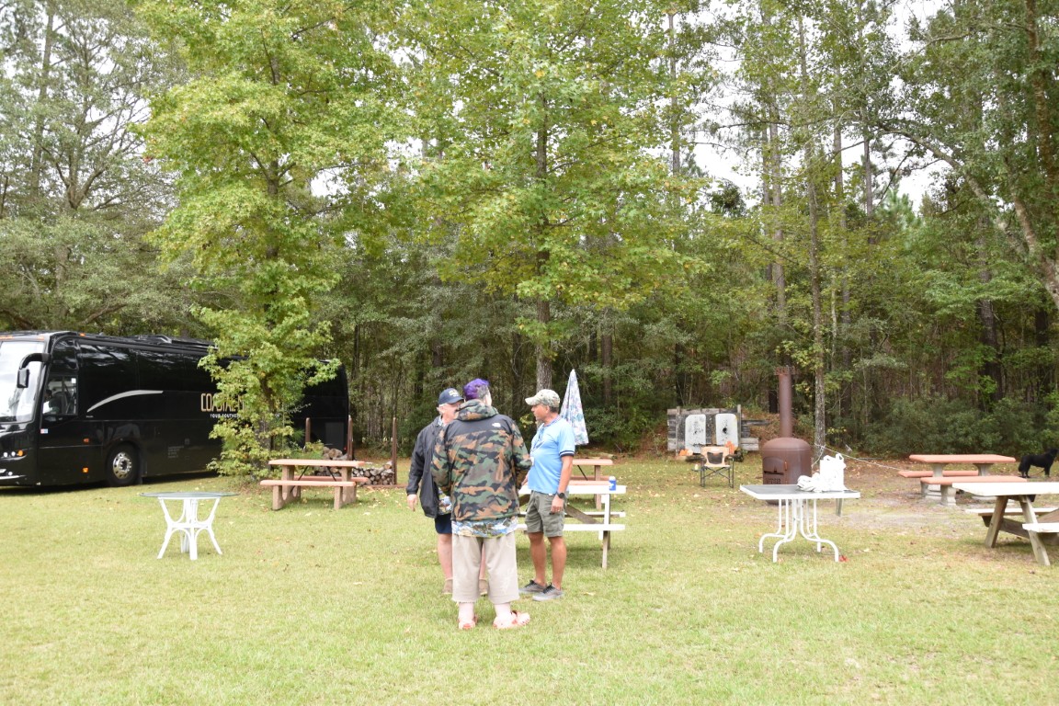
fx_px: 794
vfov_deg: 47.9
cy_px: 353
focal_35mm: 27
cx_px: 530
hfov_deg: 67.4
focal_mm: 18
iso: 400
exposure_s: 1/160
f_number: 6.3
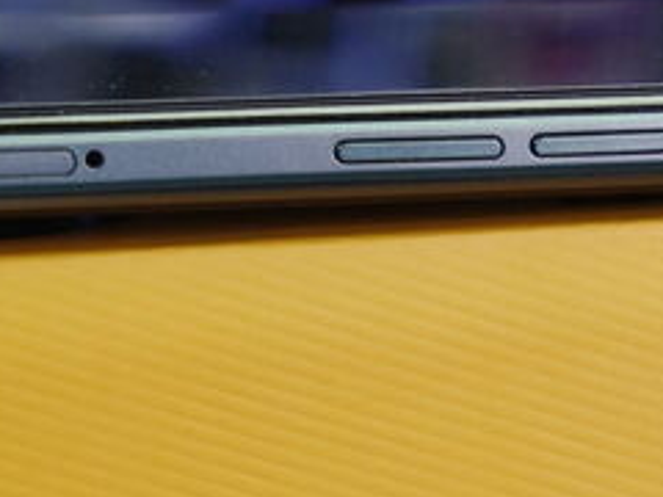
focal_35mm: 269
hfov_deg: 7.4
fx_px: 5152
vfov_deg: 5.5
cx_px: 463
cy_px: 411
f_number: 7.1
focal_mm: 70
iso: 800
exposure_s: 1/125
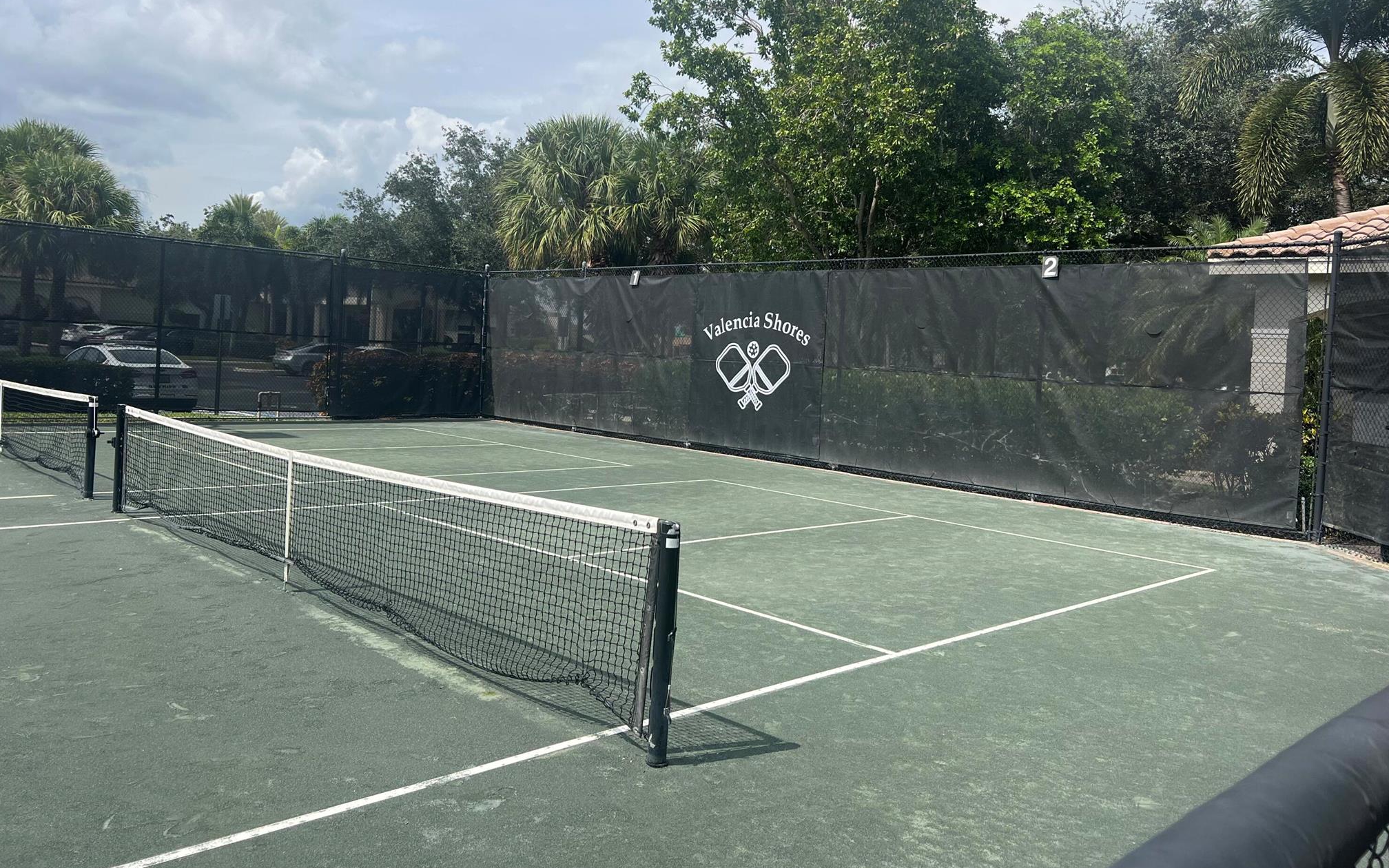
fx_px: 1060
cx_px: 694
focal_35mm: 28
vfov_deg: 44.4
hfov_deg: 66.5
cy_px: 360
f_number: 1.5
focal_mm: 5.7
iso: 50
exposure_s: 1/4444
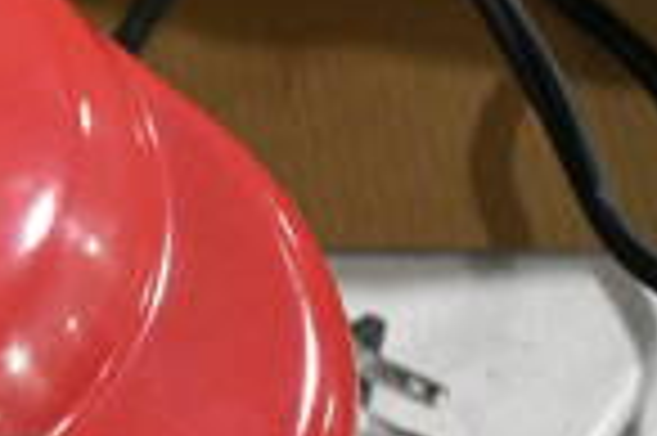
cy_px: 288
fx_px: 2060
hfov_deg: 16.0
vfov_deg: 12.1
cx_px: -446
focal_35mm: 113
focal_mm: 18
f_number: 3.5
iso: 4000
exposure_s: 1/125
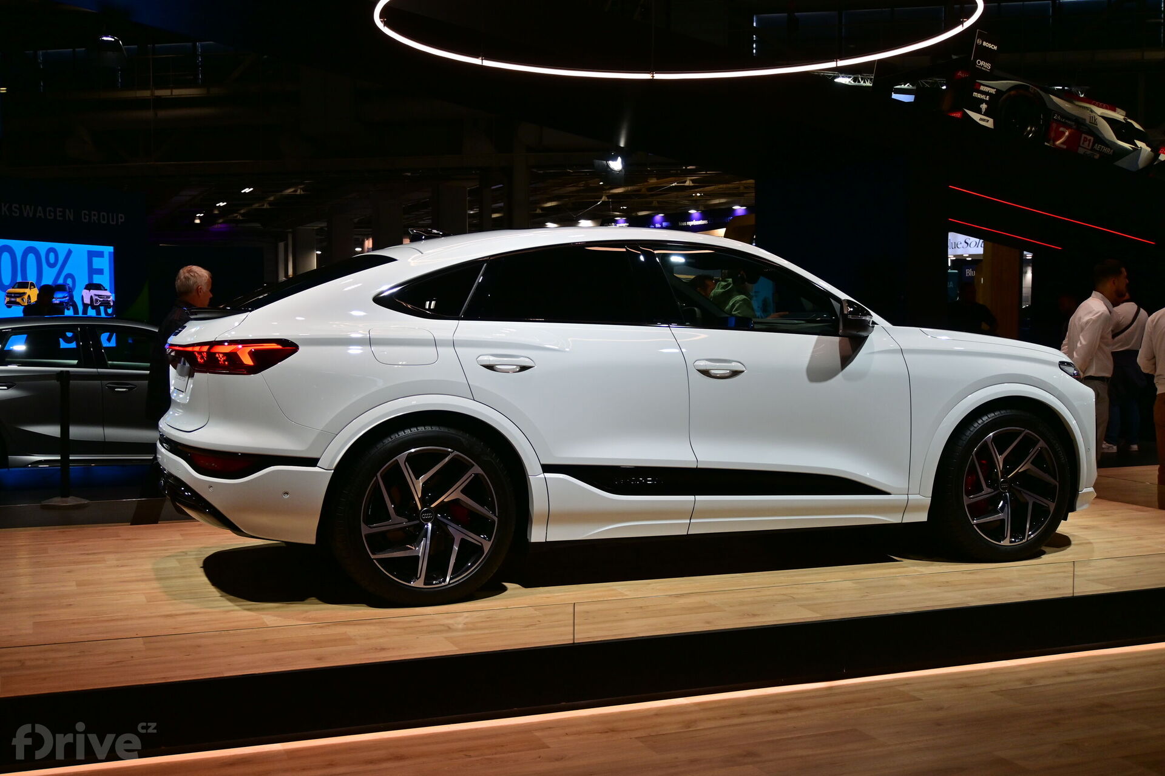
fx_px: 1335
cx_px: 582
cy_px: 388
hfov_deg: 47.2
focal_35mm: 41
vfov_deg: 32.4
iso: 320
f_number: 4.5
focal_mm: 27.5
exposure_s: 1/400
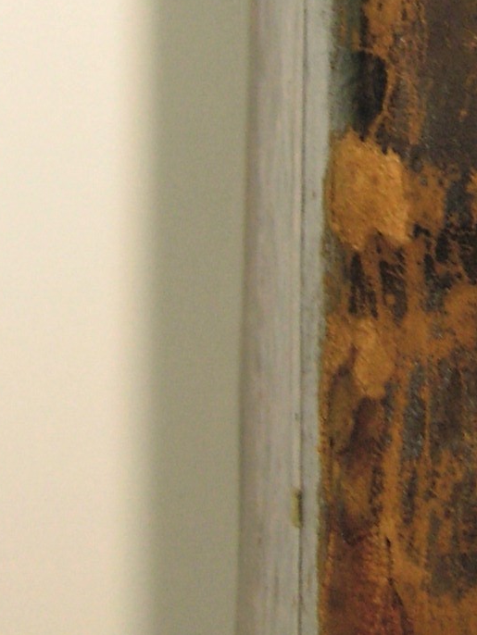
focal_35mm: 138
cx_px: 596
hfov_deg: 10.5
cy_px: 25
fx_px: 2534
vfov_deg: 14.1
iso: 50
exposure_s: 1/45
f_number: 2.8
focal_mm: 6.1
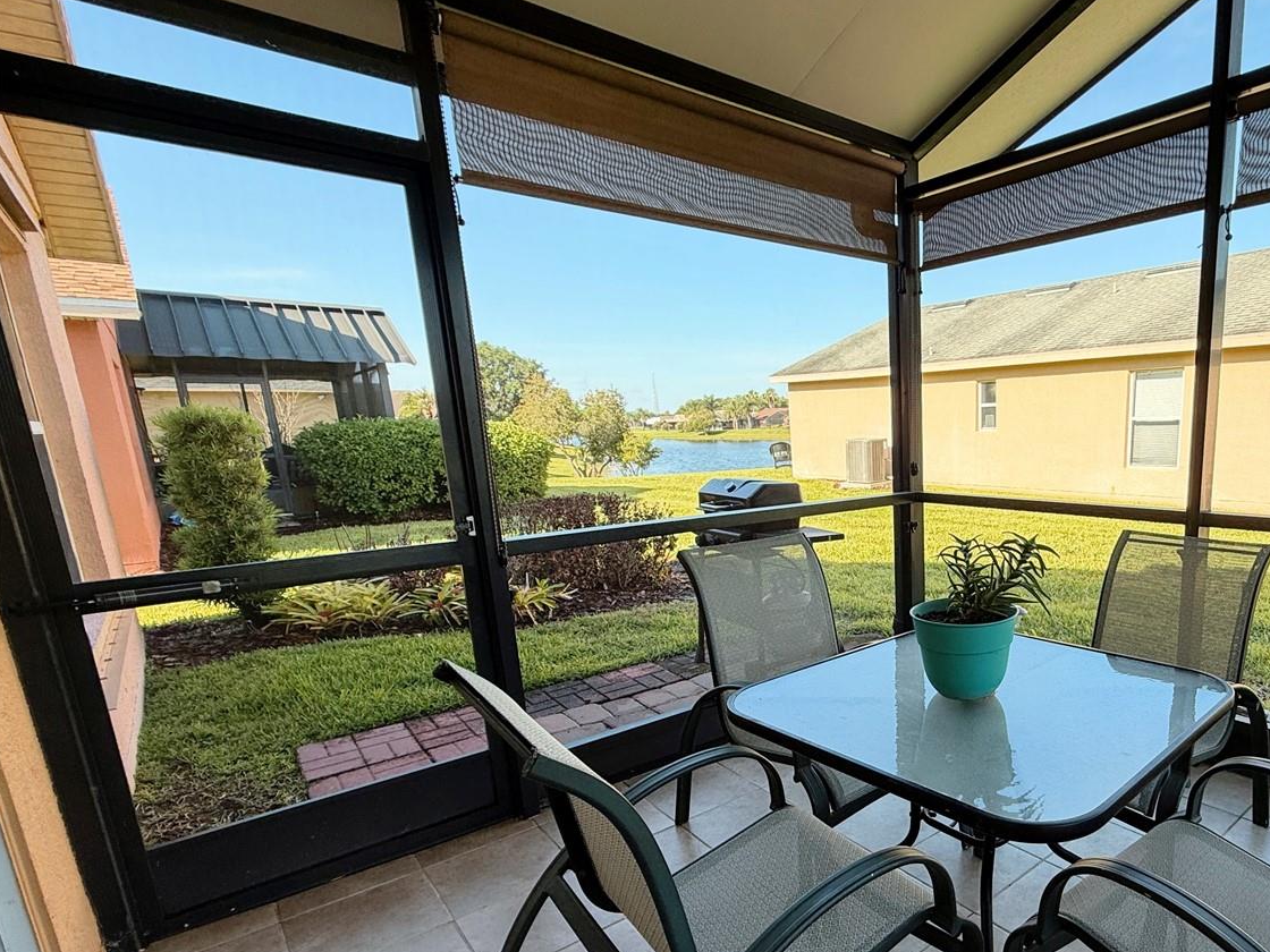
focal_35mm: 20
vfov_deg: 65.2
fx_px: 734
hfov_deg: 77.6
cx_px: 900
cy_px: 579
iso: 50
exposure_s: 1/163
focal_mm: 2.22
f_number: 2.2
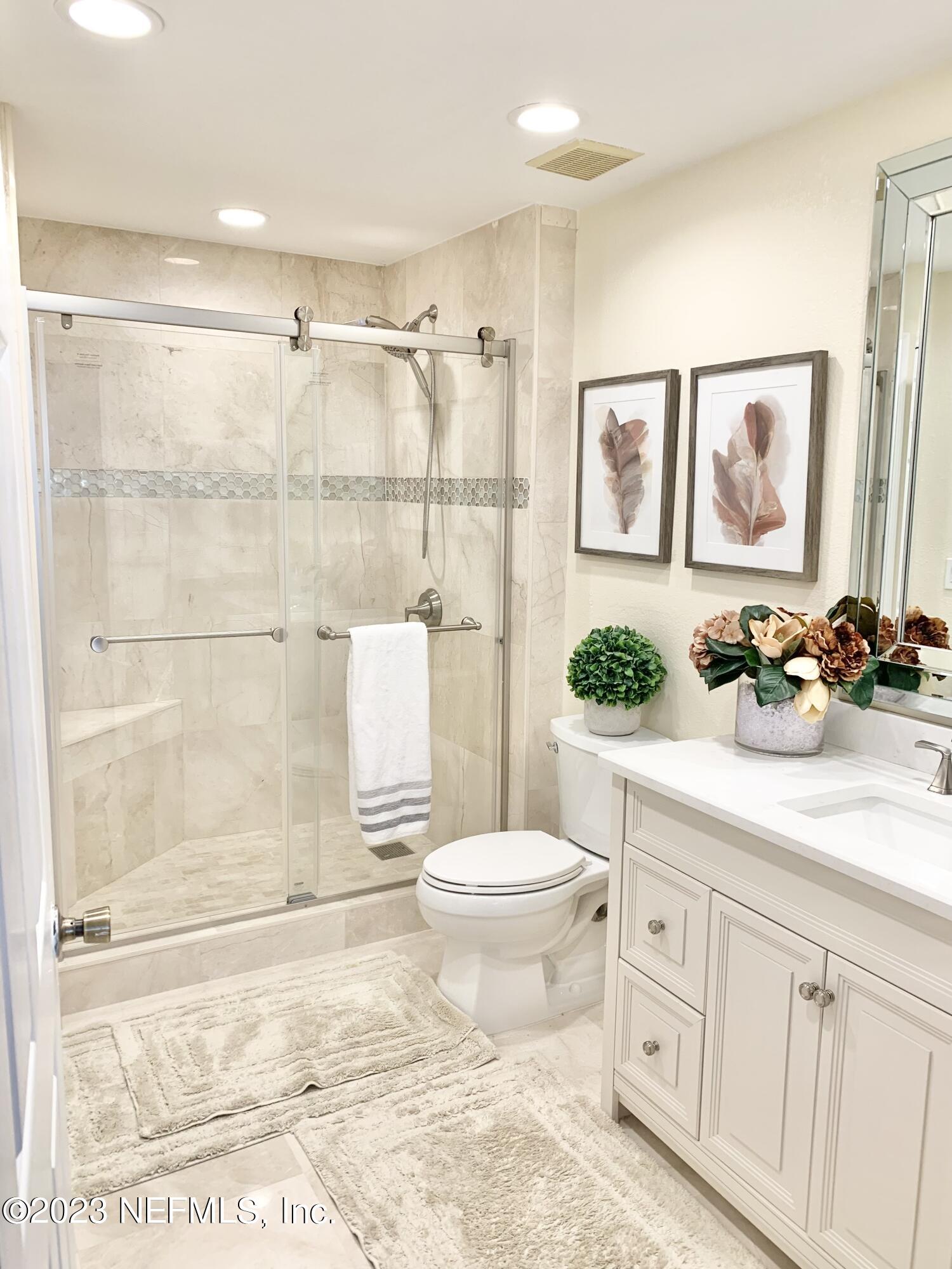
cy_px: 634
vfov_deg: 67.3
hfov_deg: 53.1
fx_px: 953
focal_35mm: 26
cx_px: 476
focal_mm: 4.25
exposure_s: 1/120
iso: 80
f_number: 1.8
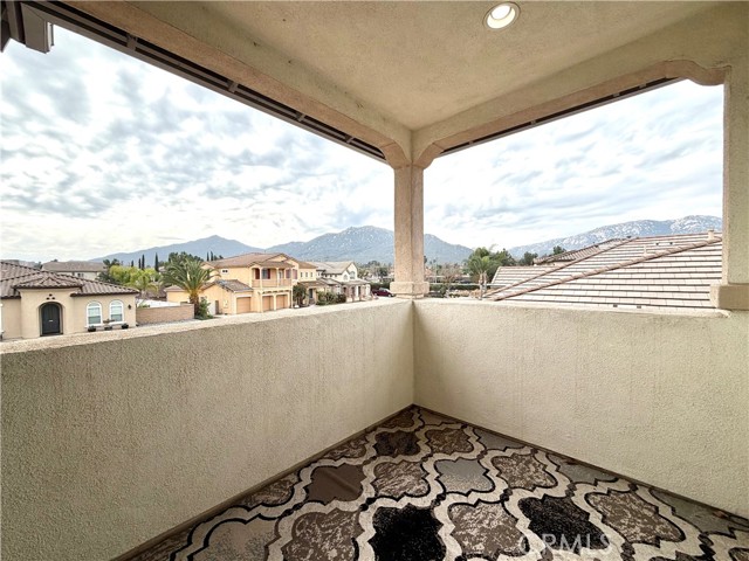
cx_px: 374
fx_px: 303
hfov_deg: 102.1
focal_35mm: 14
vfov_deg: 85.7
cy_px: 280
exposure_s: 1/853
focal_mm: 2.22
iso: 20
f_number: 2.2
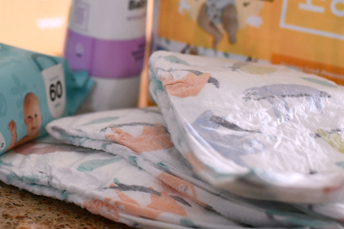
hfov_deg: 19.5
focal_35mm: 104
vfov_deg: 13.1
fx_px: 994
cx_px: 77
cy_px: 56
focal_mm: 35
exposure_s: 1/125
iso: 1800
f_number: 2.8
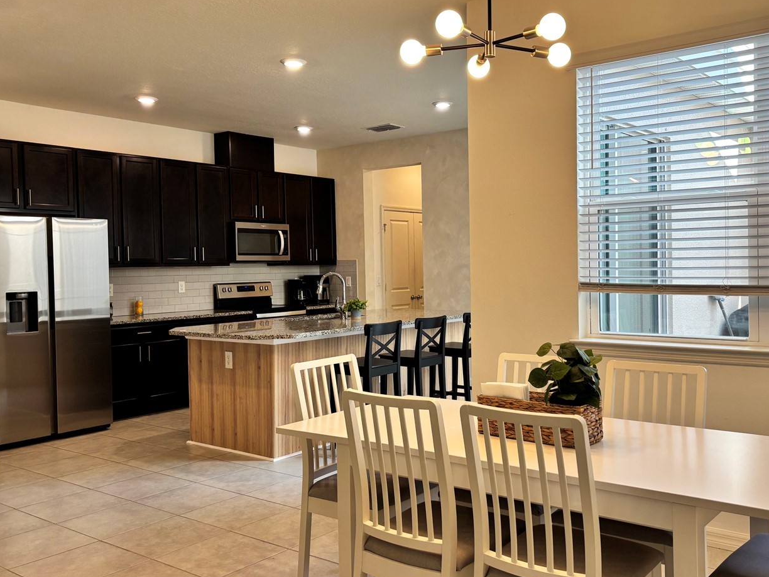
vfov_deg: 41.8
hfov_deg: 53.8
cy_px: 280
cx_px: 440
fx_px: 755
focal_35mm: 34
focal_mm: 5.96
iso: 80
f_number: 1.6
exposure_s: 1/120
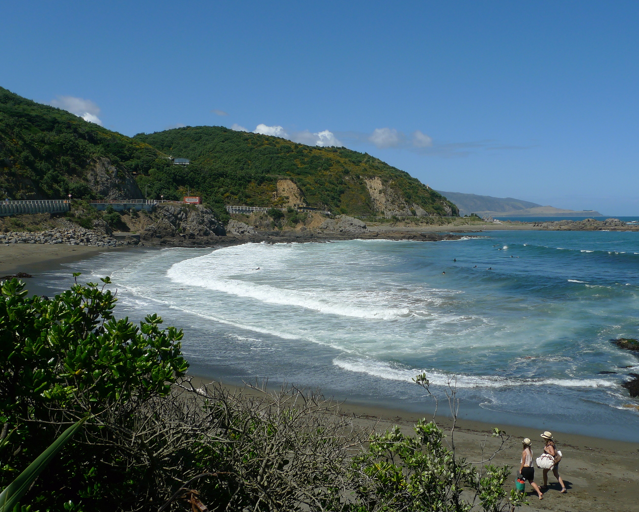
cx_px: 388
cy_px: 277
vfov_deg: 41.1
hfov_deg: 49.9
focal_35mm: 36
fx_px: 681
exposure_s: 1/1000
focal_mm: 6.3
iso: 80
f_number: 5
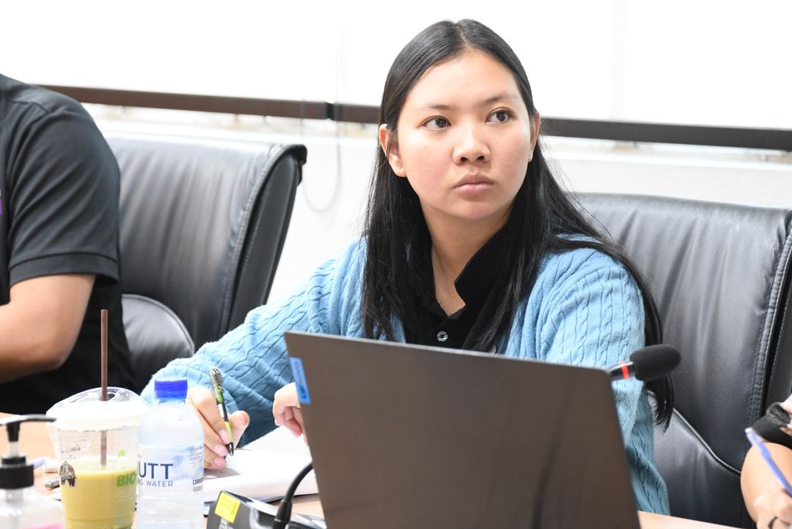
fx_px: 3367
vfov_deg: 9.0
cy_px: 256
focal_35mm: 153
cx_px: 424
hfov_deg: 13.4
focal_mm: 95
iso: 1600
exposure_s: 1/25
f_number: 7.1
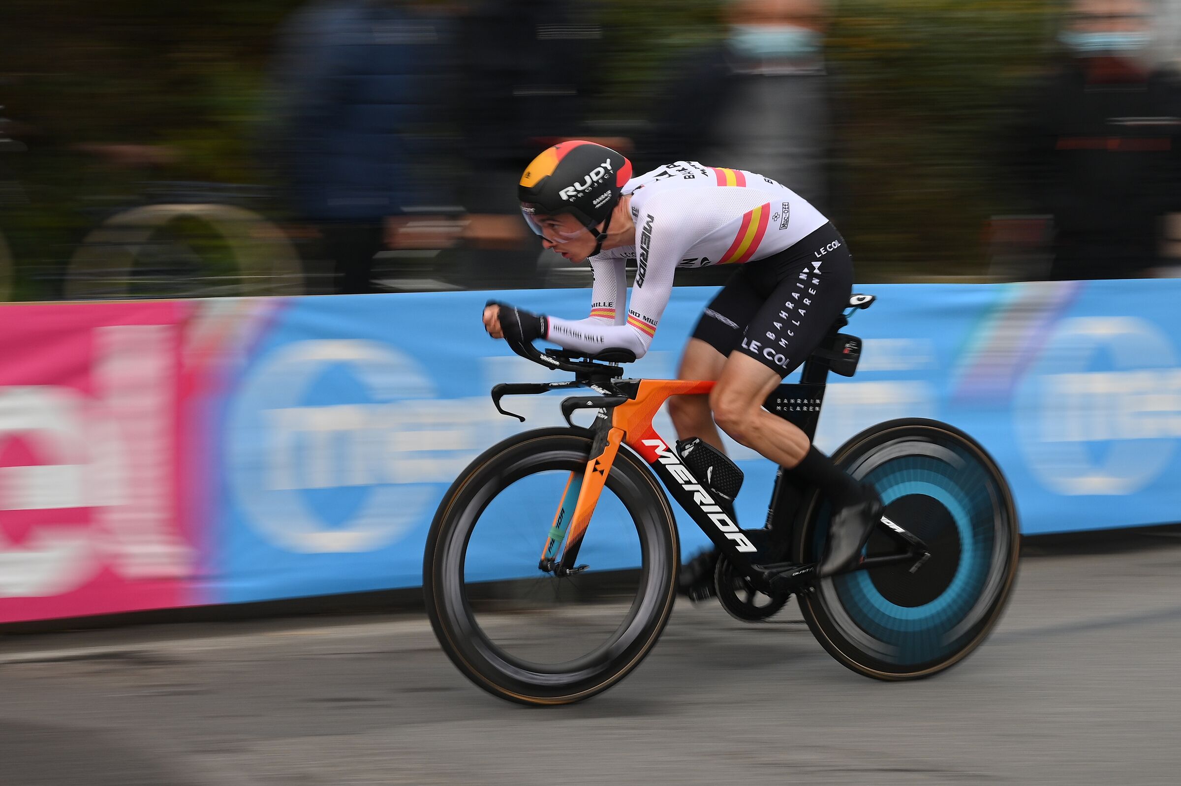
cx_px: 590
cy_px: 393
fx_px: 1967
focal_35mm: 60
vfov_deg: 22.6
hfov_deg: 33.4
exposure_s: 1/80
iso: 250
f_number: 6.3
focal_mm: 60
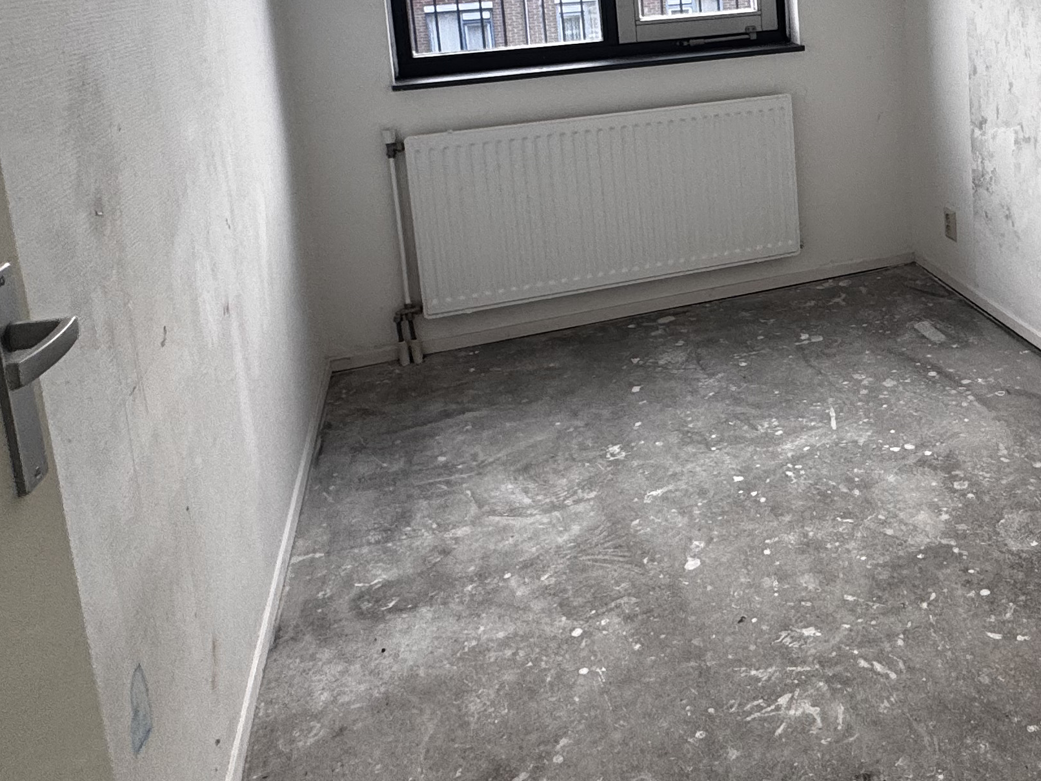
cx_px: 866
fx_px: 1053
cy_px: 76
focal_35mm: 35
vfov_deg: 37.9
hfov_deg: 48.9
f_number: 2.2
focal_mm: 2.22
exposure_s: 1/99
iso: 64
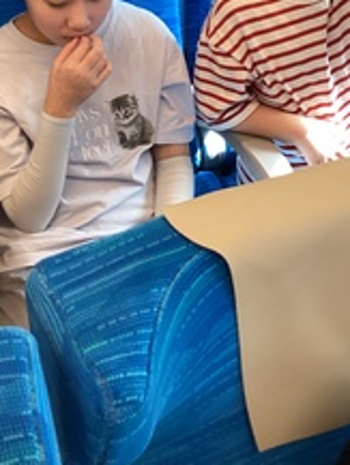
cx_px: 198
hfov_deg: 24.0
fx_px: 822
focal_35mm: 61
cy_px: 16
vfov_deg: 29.8
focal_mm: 3.3
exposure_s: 1/60
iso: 80
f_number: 2.4
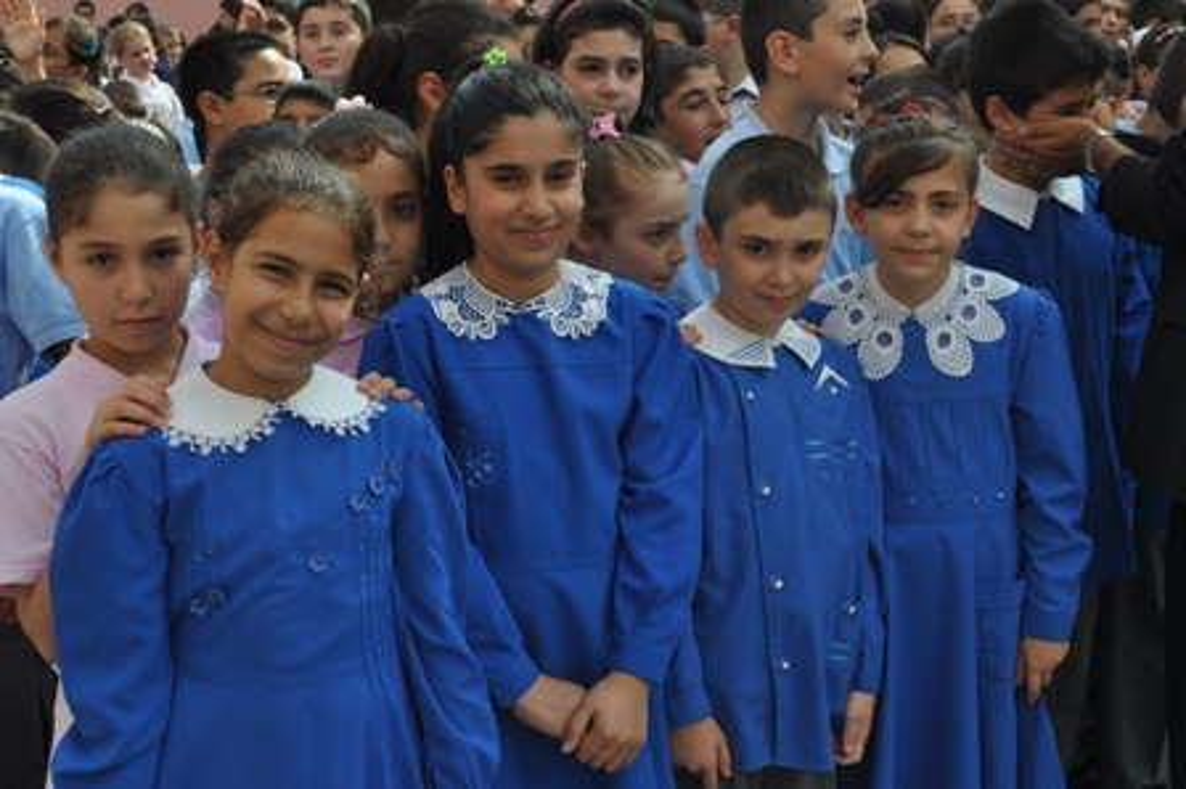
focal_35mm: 52
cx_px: 593
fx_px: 1728
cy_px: 394
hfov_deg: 37.9
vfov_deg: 25.7
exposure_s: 1/200
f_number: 7.1
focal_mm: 35
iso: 200
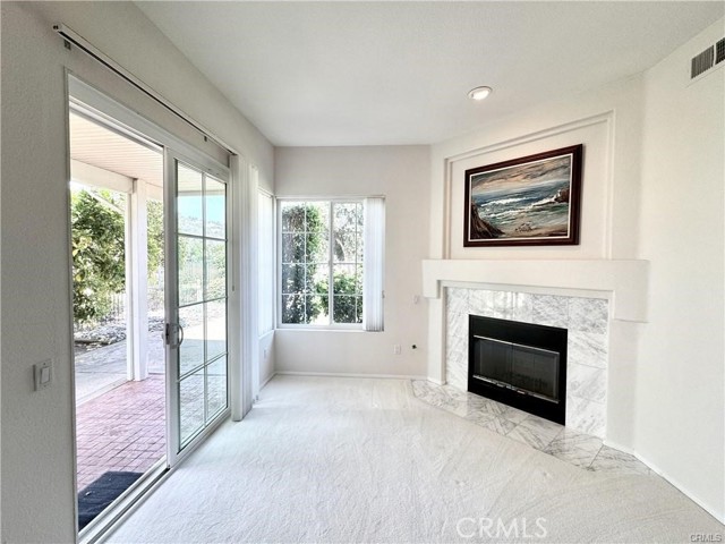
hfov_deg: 102.1
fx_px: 293
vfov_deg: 85.7
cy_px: 272
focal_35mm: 14
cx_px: 362
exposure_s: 1/120
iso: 80
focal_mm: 2.22
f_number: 2.2
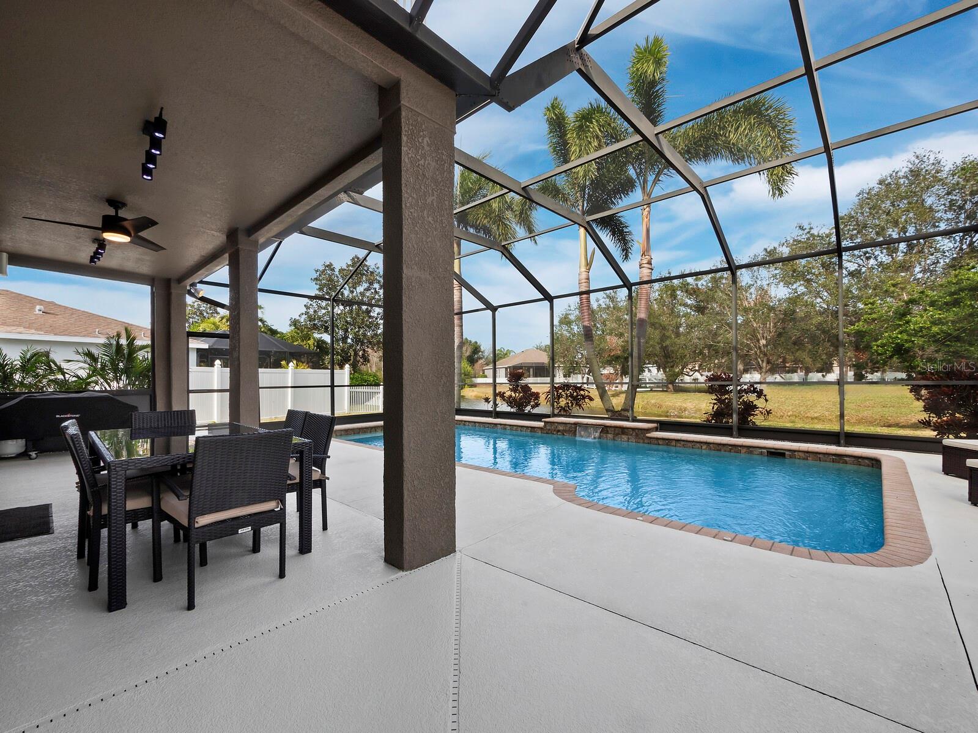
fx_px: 396
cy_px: 366
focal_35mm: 14
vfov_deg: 85.7
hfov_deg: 102.1
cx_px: 489
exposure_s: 1/80
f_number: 11
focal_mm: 7
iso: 400
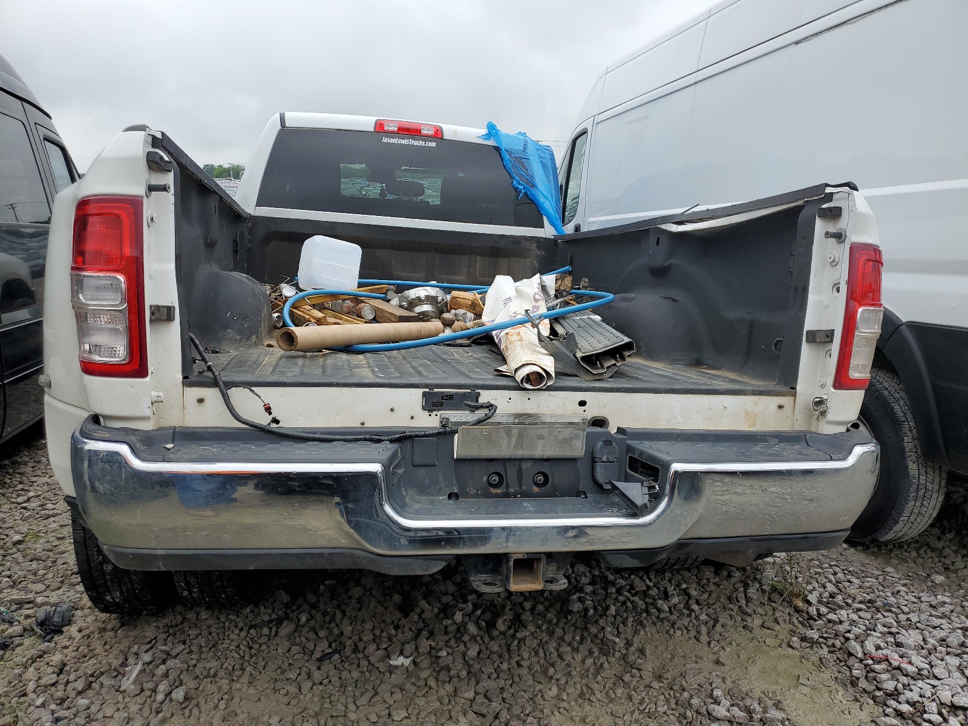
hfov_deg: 67.3
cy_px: 363
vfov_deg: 53.1
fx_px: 727
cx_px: 484
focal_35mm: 26
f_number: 1.5
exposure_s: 1/588
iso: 50
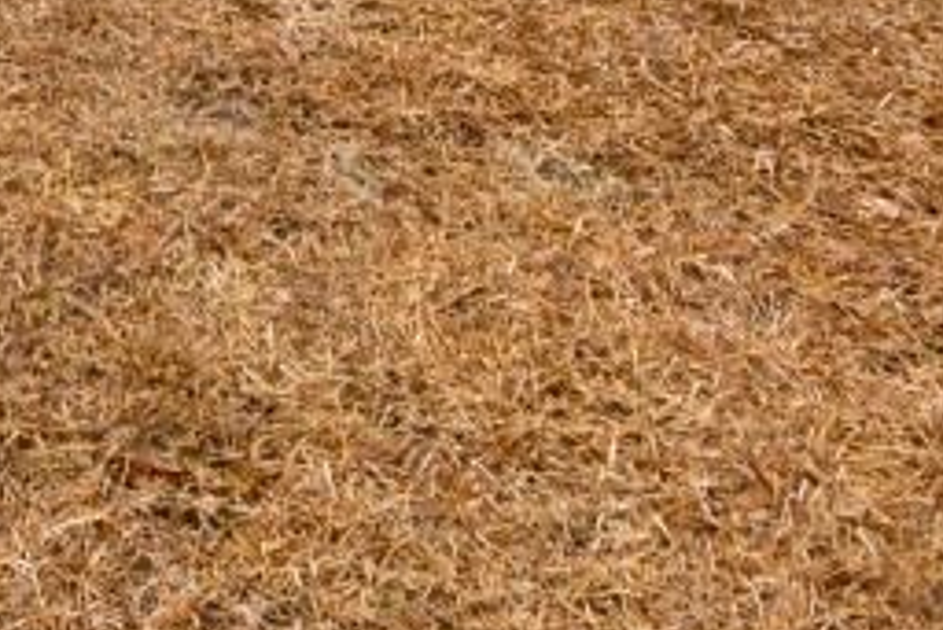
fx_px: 2490
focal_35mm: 95
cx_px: -866
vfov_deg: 11.1
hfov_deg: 16.8
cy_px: -1050
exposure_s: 1/50
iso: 100
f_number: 4.5
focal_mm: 10
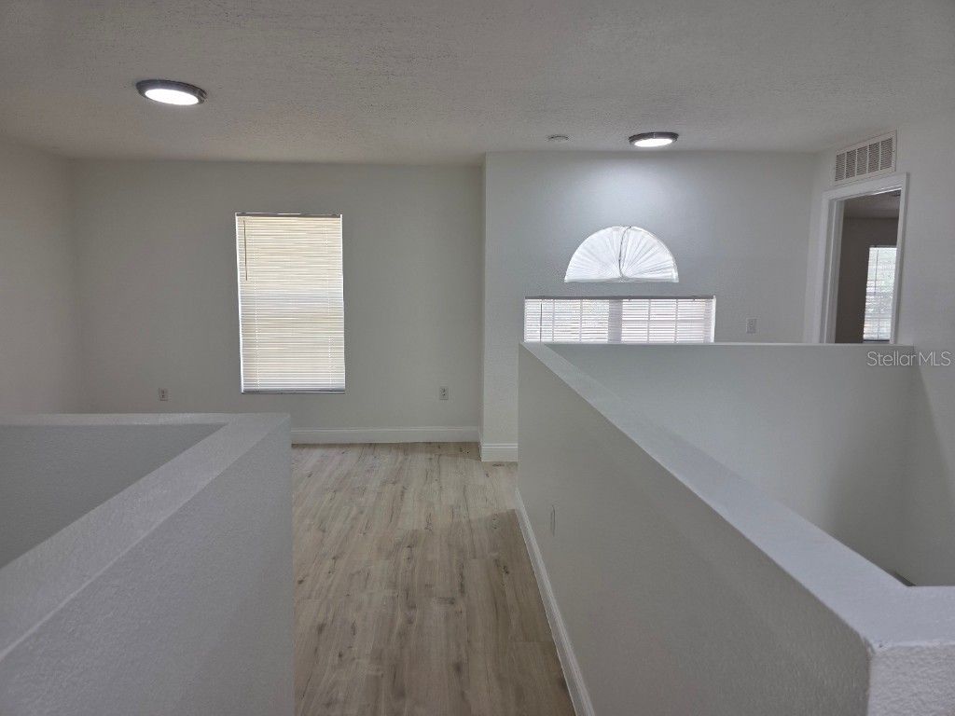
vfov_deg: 58.9
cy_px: 358
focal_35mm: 23
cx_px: 478
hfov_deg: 73.9
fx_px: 635
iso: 50
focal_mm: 6.3
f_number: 1.7
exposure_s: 1/120
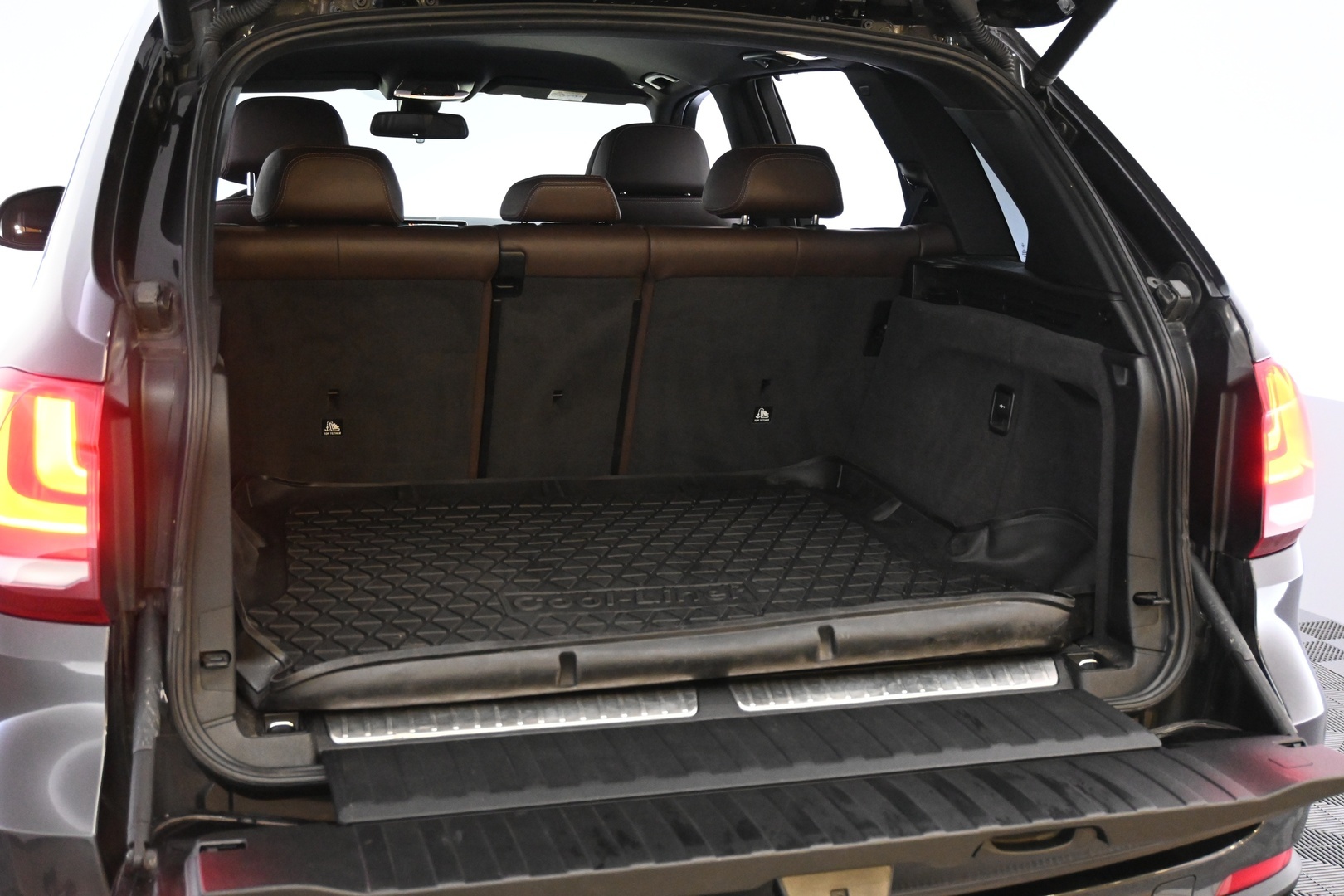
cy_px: 448
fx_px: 1540
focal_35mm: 41
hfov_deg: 47.2
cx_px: 672
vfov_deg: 32.4
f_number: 4.5
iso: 4000
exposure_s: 1/40
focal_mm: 27.5
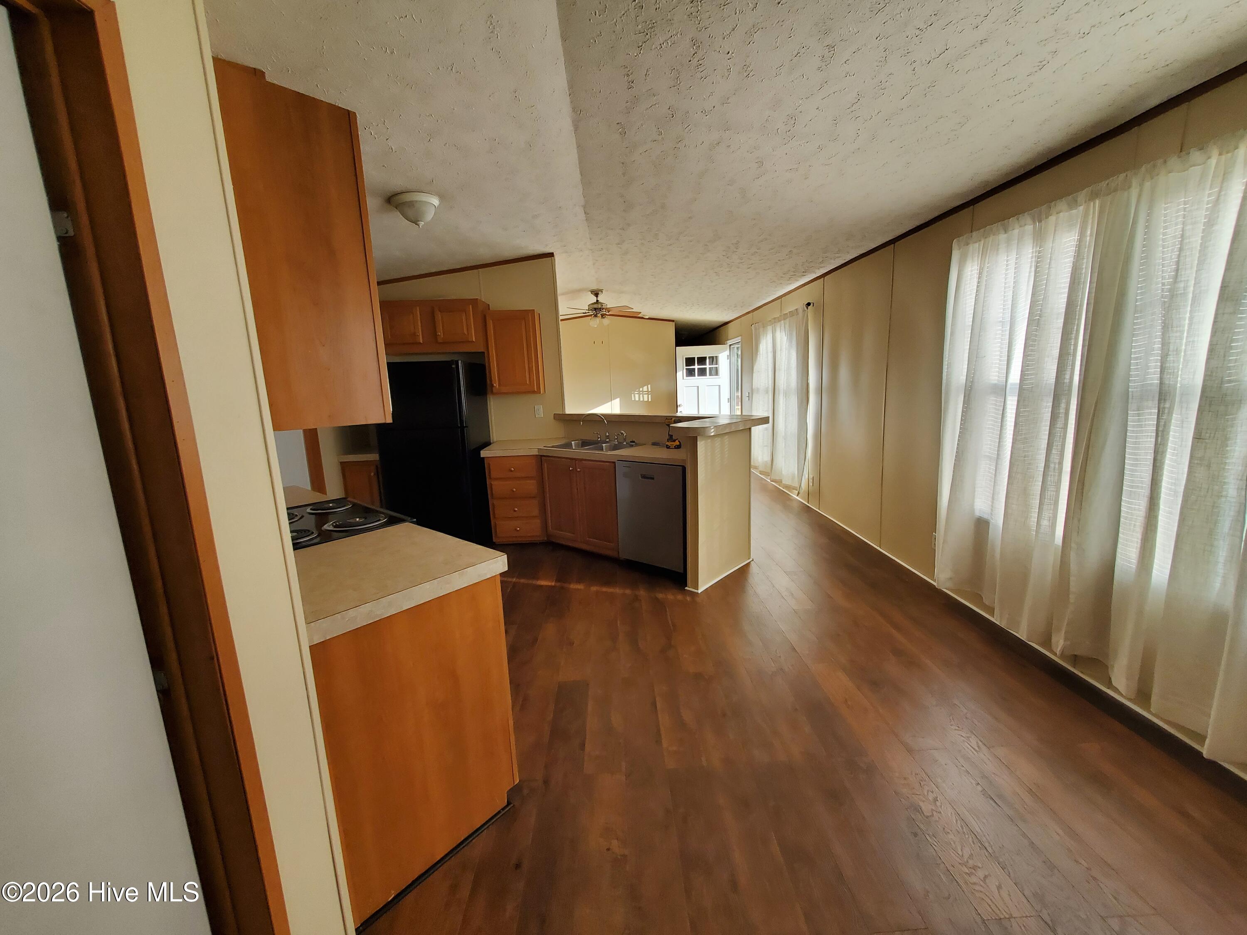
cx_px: 624
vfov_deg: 89.9
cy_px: 468
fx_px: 468
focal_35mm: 13
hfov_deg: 106.2
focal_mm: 1.8
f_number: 2.2
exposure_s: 1/85
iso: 80
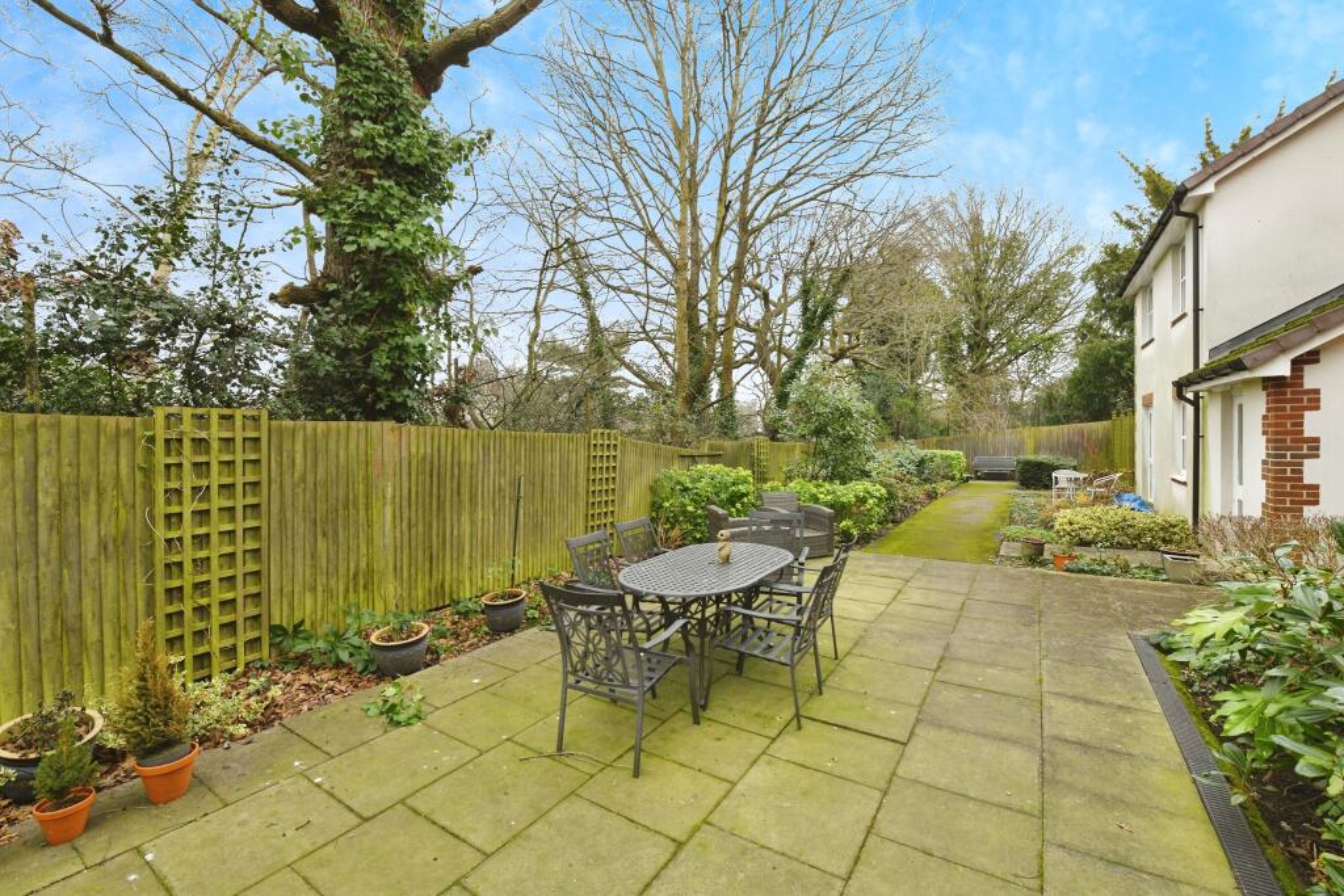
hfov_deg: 100.4
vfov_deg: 77.3
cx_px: 672
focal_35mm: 15
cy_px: 448
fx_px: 560
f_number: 8
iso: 800
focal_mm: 15
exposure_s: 1/200
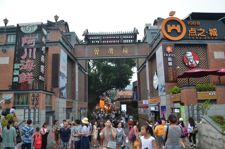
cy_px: 74
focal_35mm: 27
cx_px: 112
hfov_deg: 67.5
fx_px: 168
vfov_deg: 47.7
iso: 800
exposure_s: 1/200
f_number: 7.1
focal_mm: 18
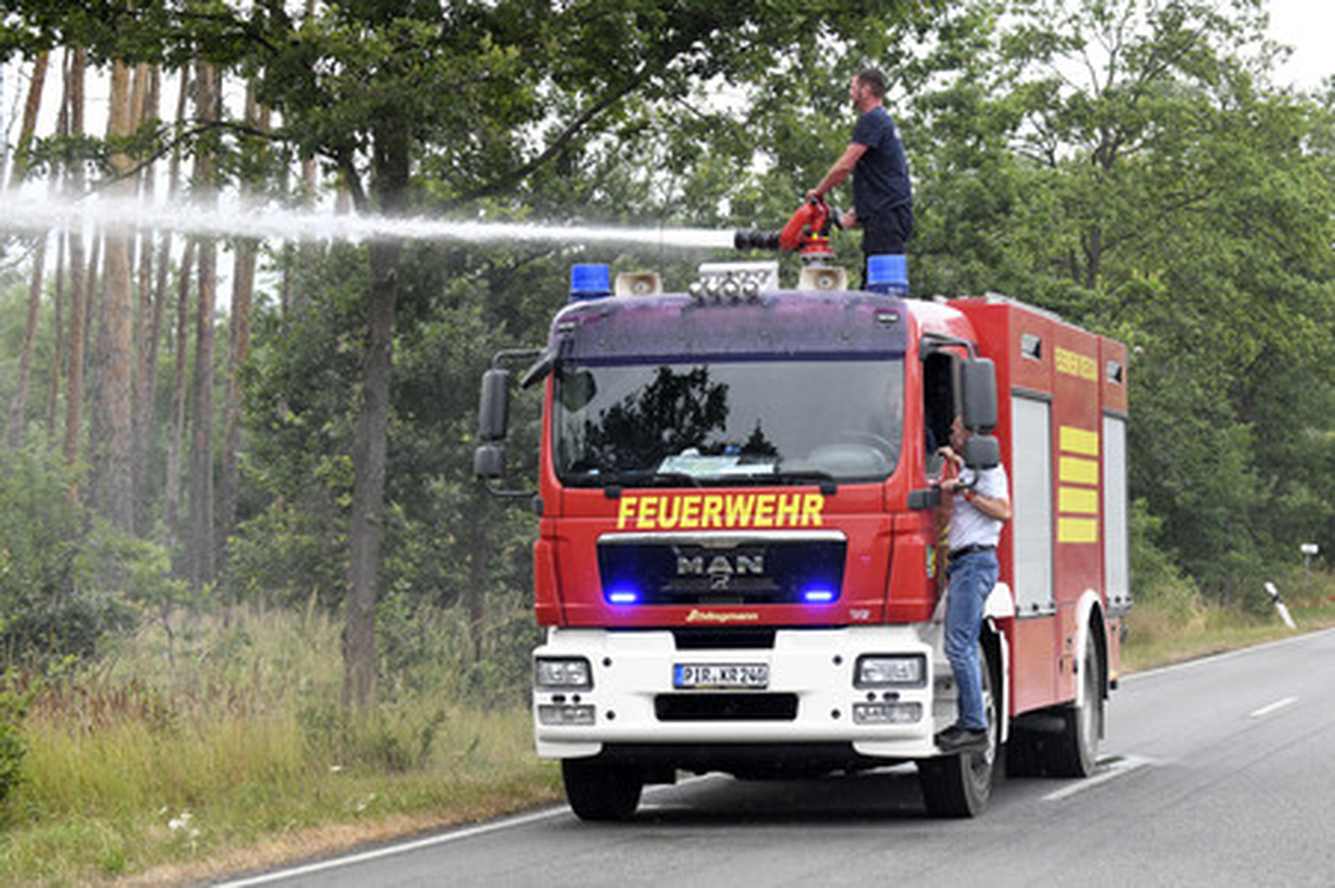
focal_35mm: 80
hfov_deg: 25.4
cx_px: 668
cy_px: 444
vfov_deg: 17.0
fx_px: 2964
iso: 2000
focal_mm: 80
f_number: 5
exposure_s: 1/3200
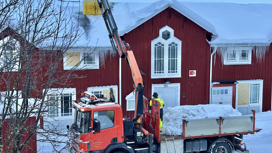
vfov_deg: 22.6
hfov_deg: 39.2
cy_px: 79
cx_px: 137
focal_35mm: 53
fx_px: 382
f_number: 1.78
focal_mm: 6.86
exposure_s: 1/50
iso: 250
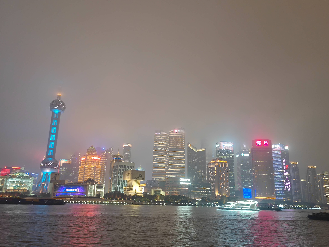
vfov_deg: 37.7
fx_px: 361
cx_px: 164
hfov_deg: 49.0
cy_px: 124
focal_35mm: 38
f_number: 1.95
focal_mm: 7.59
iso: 302
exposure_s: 1/25
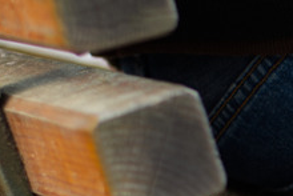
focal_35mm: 364
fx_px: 2964
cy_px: 361
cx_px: 848
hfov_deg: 5.4
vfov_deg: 3.8
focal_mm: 50
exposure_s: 1/80
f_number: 2.8
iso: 100
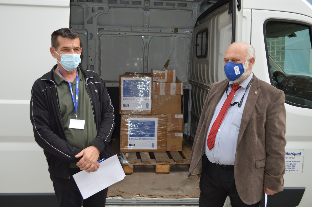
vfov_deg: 39.9
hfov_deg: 57.3
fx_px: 286
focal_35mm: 33
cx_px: 156
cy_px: 104
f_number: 4
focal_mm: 22
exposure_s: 1/200
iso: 100
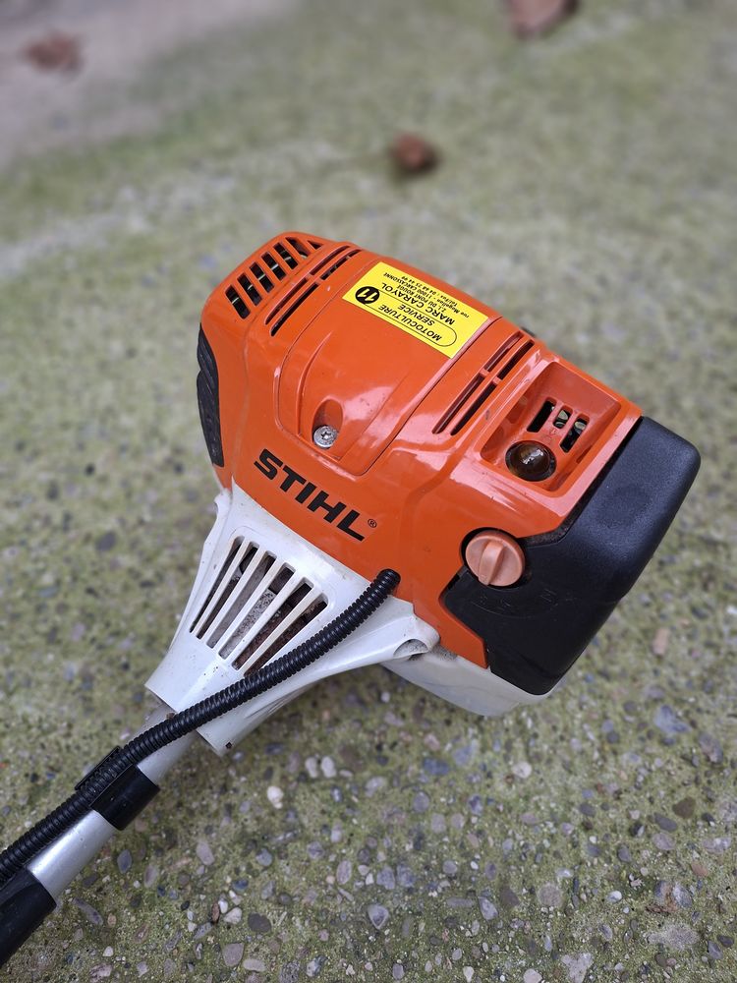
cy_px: 492
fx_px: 653
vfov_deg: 73.9
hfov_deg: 58.9
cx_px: 368
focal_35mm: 23
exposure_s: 1/100
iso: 200
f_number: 1.8
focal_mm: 5.54
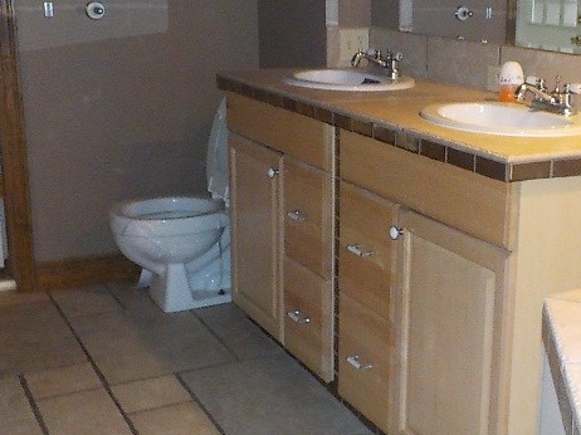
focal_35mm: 52
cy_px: 185
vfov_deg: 28.0
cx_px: 464
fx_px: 872
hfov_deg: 35.6
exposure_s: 1/15
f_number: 3.3
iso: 450
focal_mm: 4.1
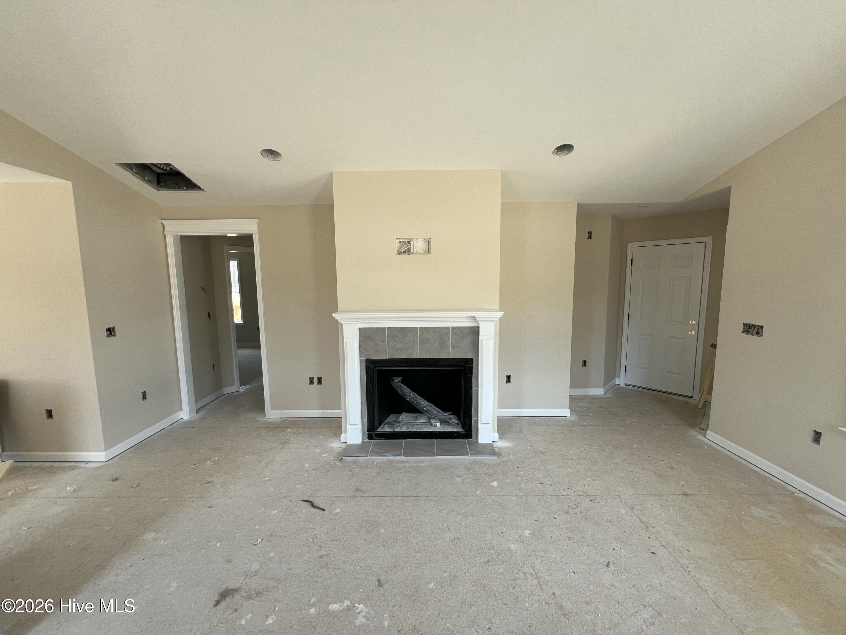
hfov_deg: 106.2
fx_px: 318
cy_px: 318
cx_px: 423
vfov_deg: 89.9
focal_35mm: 13
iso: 64
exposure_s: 1/99
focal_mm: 1.57
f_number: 1.8
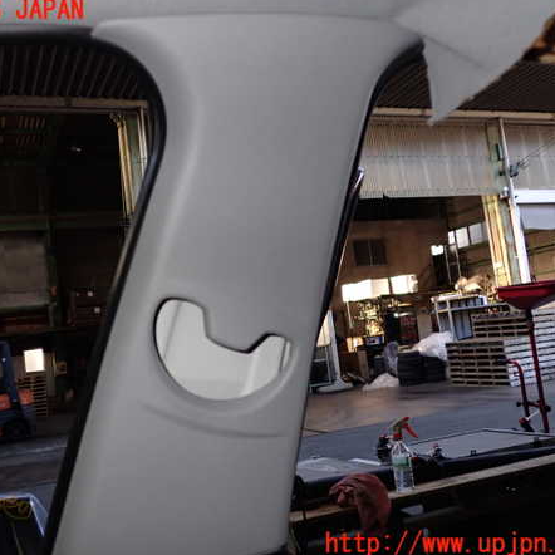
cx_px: 232
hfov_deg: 45.9
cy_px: 278
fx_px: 653
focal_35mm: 36
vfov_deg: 46.0
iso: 250
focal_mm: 5.4
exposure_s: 1/30
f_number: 6.3
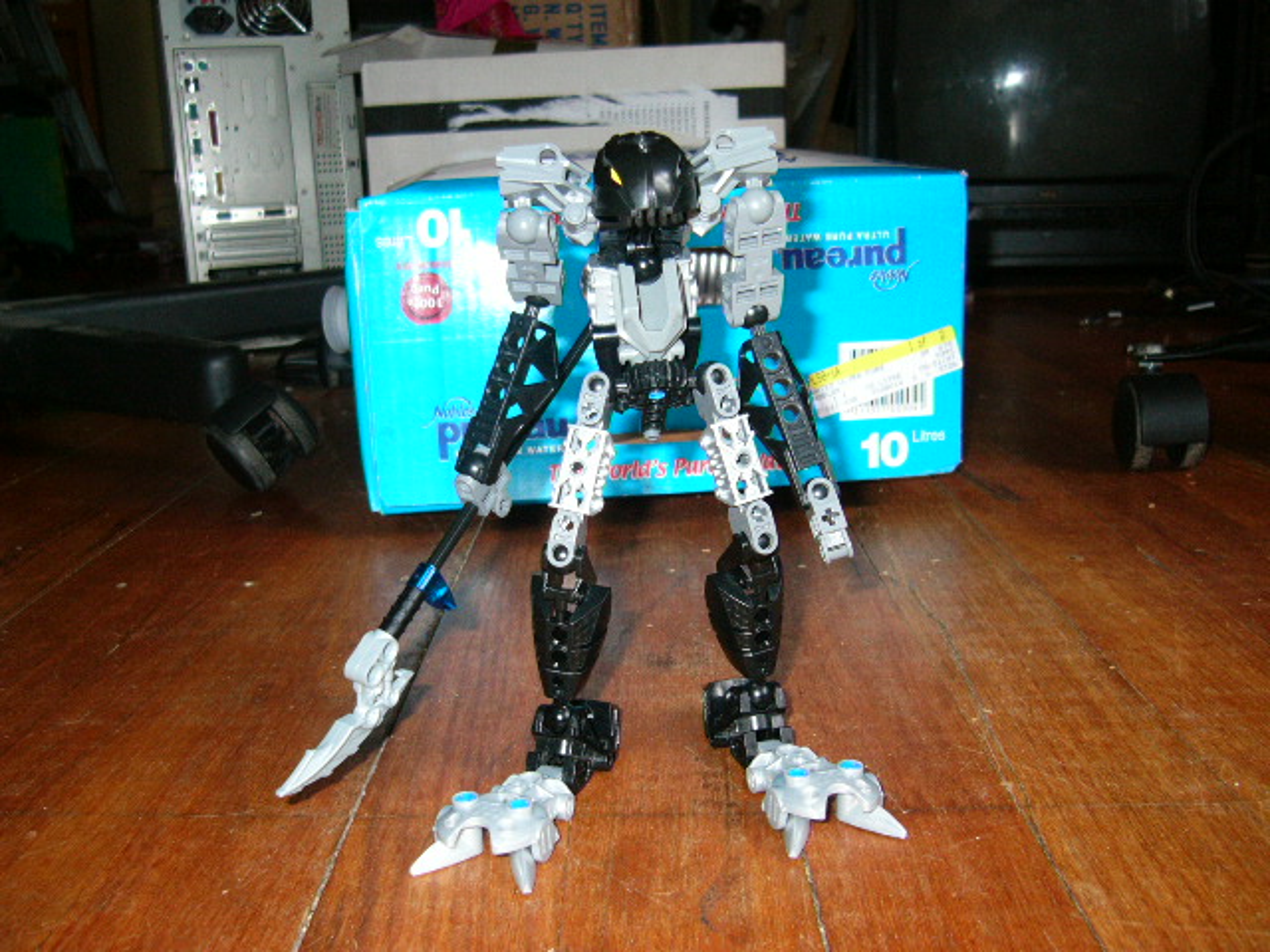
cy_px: 476
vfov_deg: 40.7
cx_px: 635
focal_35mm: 35
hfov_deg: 52.6
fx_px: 1284
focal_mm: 5.8
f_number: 2.8
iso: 100
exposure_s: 1/60
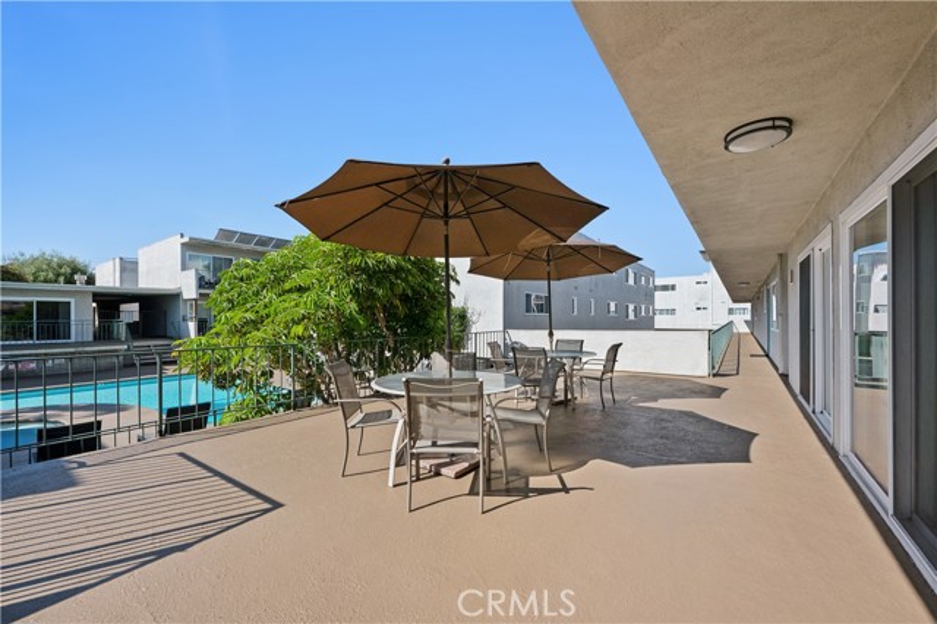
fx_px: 364
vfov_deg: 81.1
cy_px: 312
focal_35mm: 14
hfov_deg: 104.3
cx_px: 468
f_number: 9
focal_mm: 14
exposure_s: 1/250
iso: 100
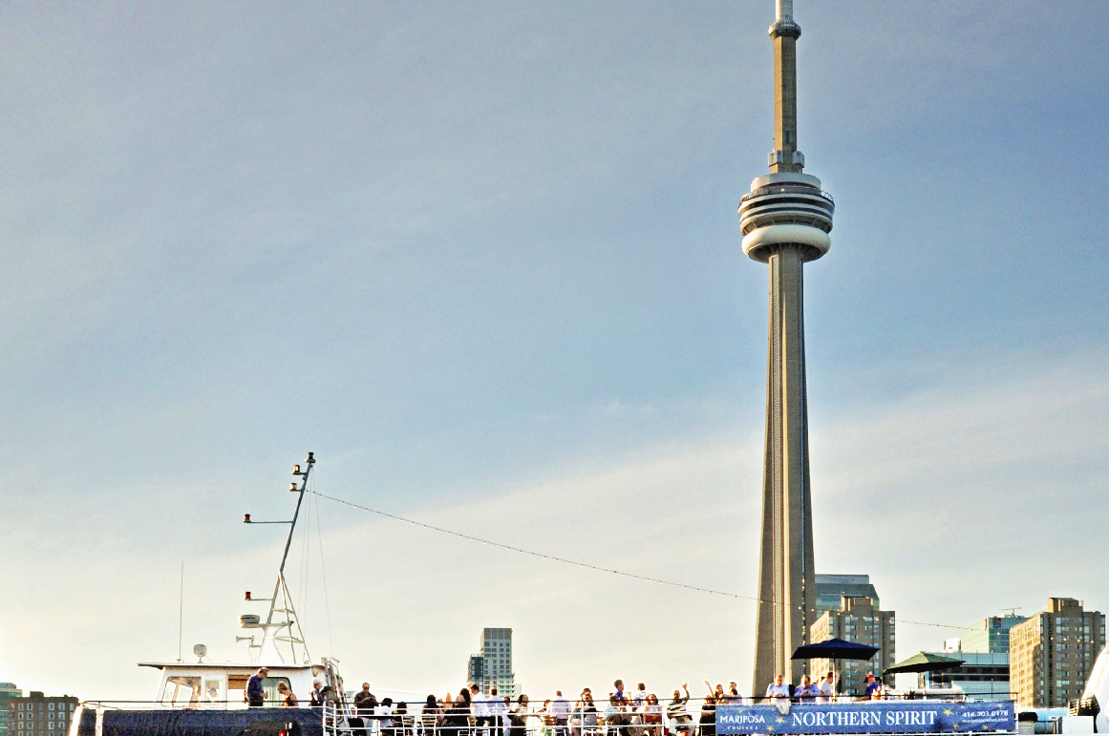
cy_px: 518
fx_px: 1908
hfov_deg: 32.4
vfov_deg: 21.7
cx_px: 616
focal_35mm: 62
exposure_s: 1/250
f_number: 16
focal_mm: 24
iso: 640
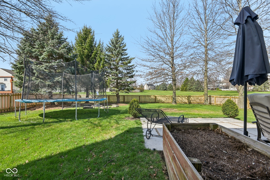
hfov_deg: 96.7
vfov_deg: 73.7
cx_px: 135
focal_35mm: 16
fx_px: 120
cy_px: 90
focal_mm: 16
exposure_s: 1/160
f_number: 8
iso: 100
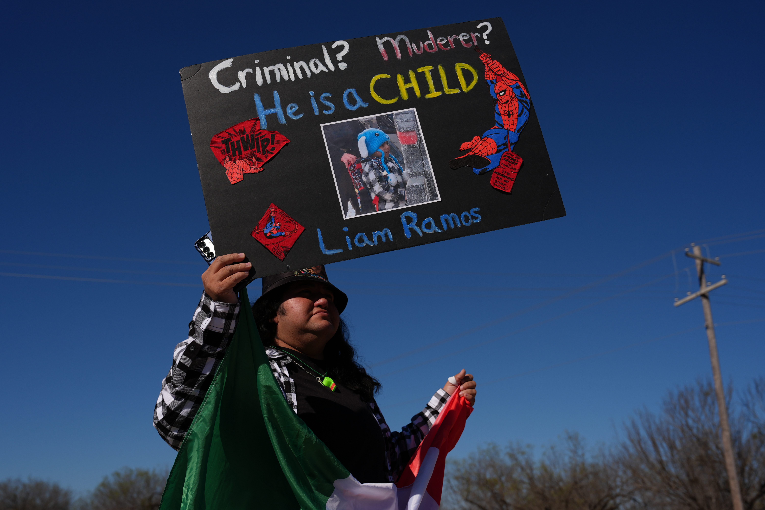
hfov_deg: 54.4
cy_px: 255
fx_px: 744
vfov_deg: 37.9
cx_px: 382
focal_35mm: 35
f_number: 4.5
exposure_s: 1/5000
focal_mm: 35
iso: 200
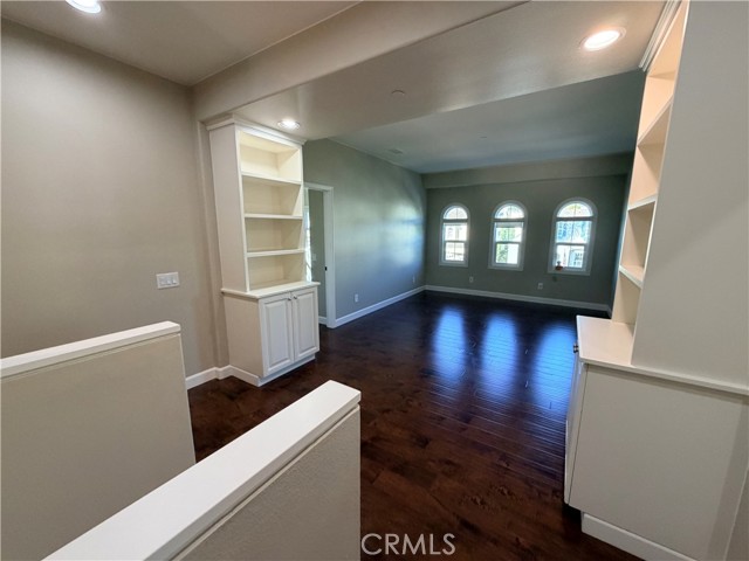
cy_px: 280
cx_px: 374
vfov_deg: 85.7
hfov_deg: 102.1
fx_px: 303
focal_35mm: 14
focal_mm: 2.22
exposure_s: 1/120
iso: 320
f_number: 2.2
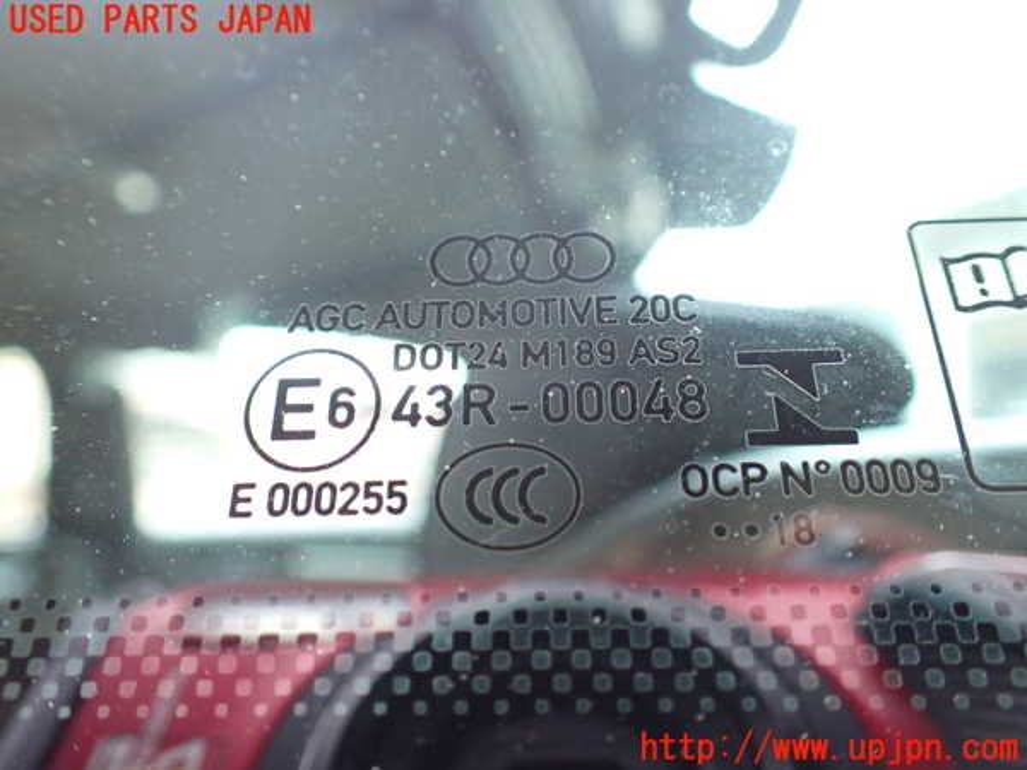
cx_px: 514
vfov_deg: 46.8
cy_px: 385
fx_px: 890
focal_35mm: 30
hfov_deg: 60.0
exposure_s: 1/125
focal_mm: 5.4
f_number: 2.3
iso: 800
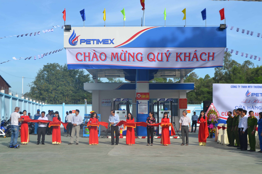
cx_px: 131
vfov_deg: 23.8
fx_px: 415
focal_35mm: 57
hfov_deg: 35.1
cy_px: 87
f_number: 7.1
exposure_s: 1/250
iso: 100
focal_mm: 38
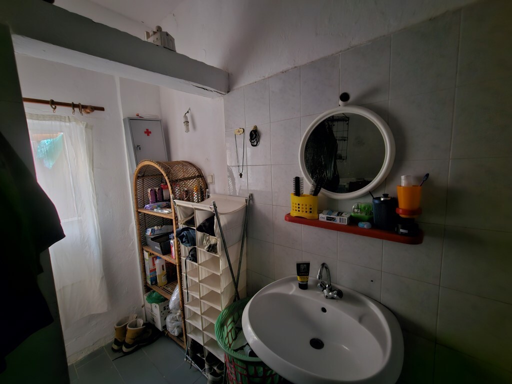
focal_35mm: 13
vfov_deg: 89.9
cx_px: 256
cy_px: 192
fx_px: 192
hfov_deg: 106.2
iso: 800
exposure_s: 1/8
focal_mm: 2.2
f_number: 2.2
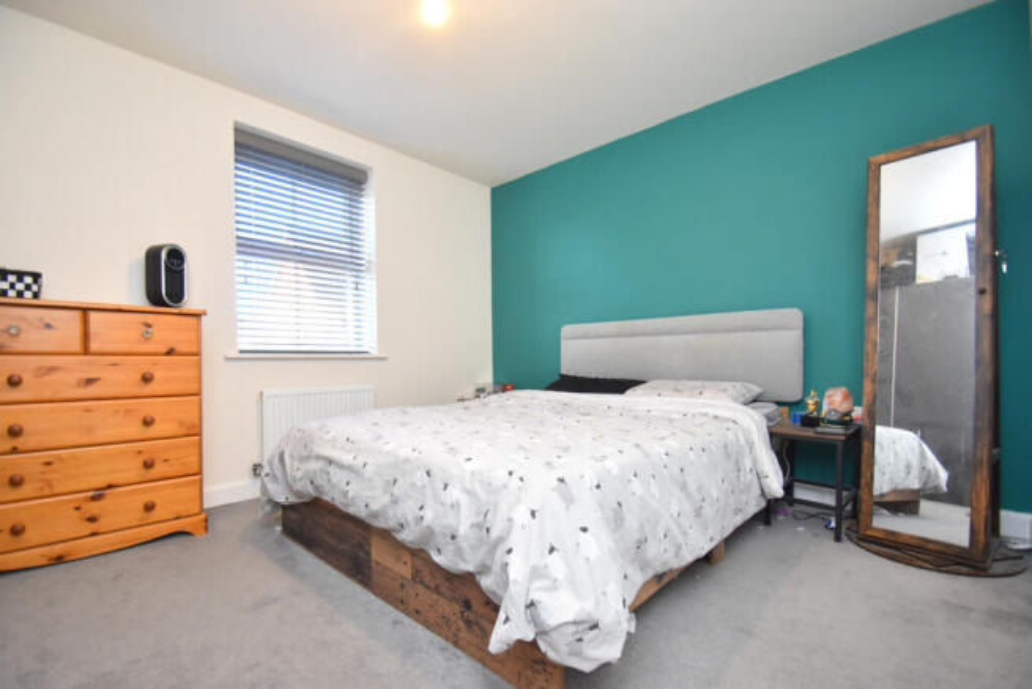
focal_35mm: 15
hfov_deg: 100.4
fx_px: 430
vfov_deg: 77.4
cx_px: 516
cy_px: 344
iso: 900
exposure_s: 1/125
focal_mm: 10
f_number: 3.5
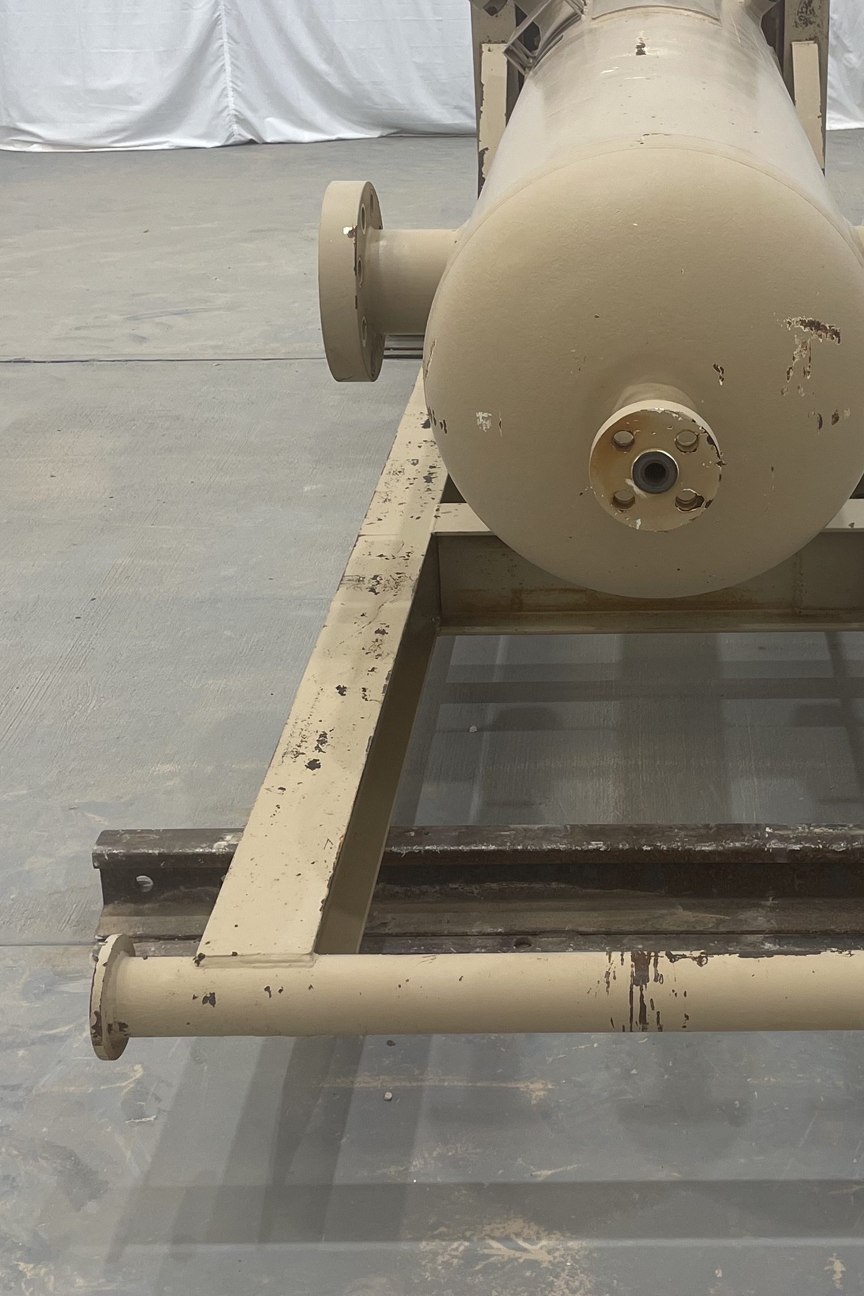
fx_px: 1764
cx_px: 629
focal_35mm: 49
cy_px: 500
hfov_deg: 27.2
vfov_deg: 40.1
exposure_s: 1/120
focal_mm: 4.2
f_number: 1.6
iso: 40
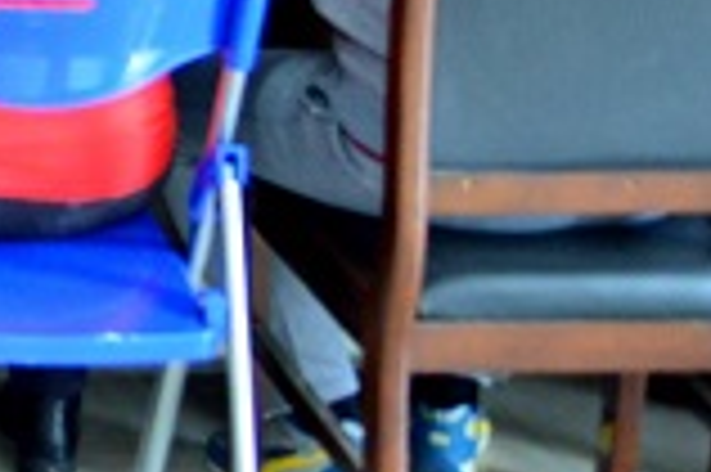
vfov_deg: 9.7
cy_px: -465
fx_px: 2604
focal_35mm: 132
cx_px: -724
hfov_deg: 13.3
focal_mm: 32
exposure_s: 1/80
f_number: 4
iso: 2500
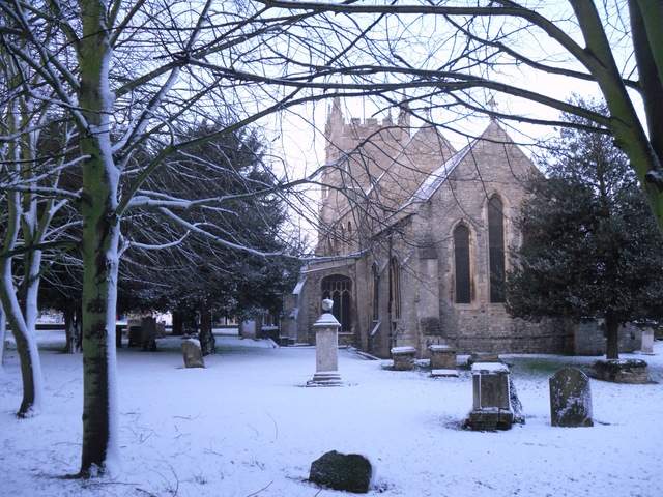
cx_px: 332
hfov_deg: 52.6
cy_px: 248
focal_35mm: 35
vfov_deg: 40.7
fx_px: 670
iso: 200
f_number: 3
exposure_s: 1/45
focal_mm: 6.3
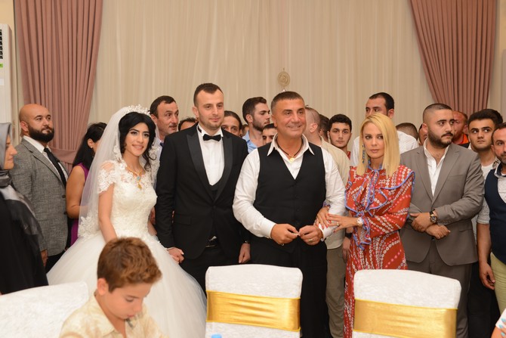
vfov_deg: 30.5
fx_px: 619
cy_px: 169
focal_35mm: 44
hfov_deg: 44.5
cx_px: 253
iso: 400
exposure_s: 1/100
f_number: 5
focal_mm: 44
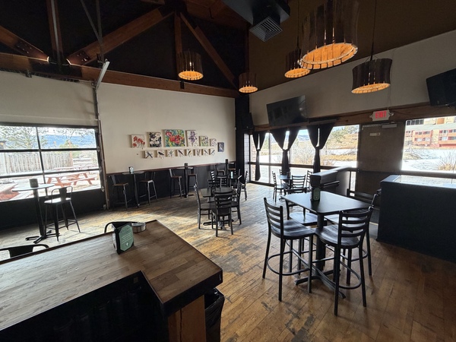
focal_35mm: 14
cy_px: 171
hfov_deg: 102.1
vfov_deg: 85.7
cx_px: 228
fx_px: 184
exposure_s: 1/120
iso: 200
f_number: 2.2
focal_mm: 2.22
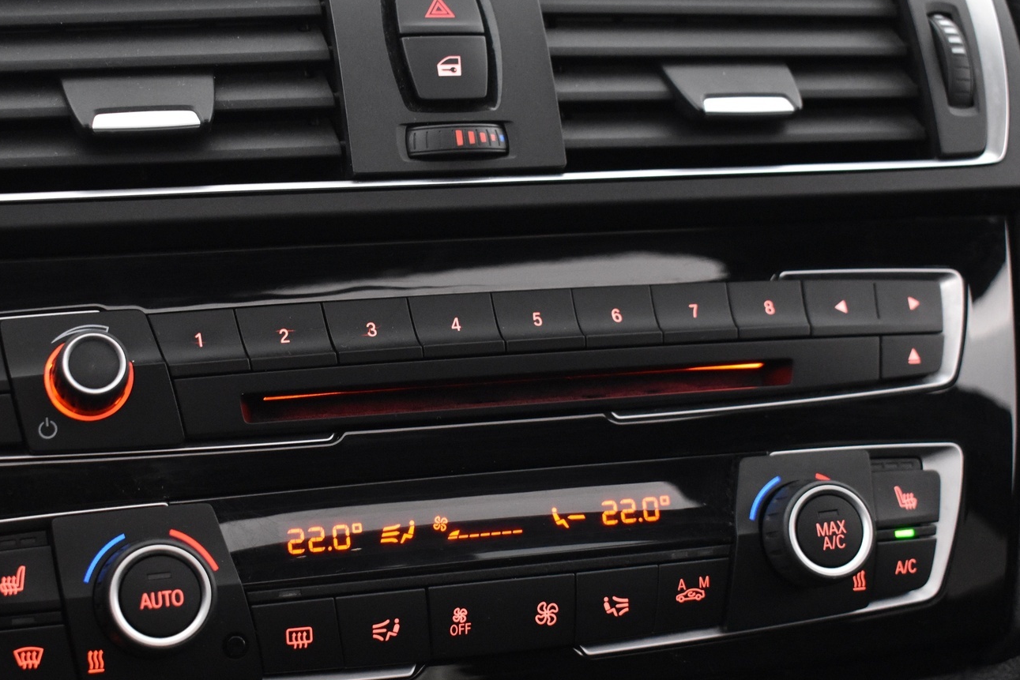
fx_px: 1813
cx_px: 417
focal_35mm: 64
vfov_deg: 21.2
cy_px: 405
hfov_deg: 31.3
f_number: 4.5
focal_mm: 34
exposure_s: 1/20
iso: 3200
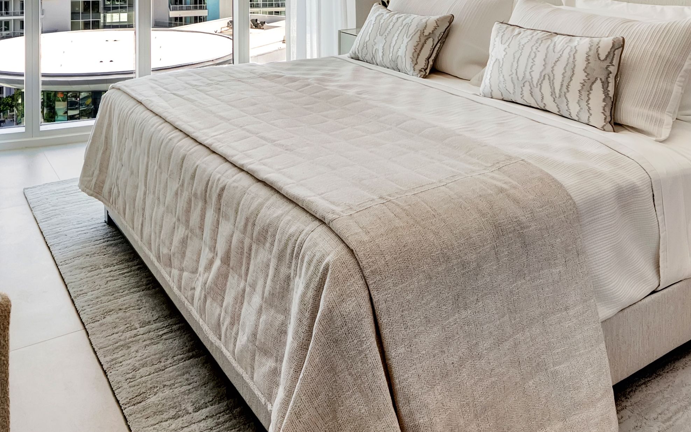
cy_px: -54
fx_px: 659
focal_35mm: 35
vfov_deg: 31.7
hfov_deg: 55.3
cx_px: 338
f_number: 9
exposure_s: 1/250
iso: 400
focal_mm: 16
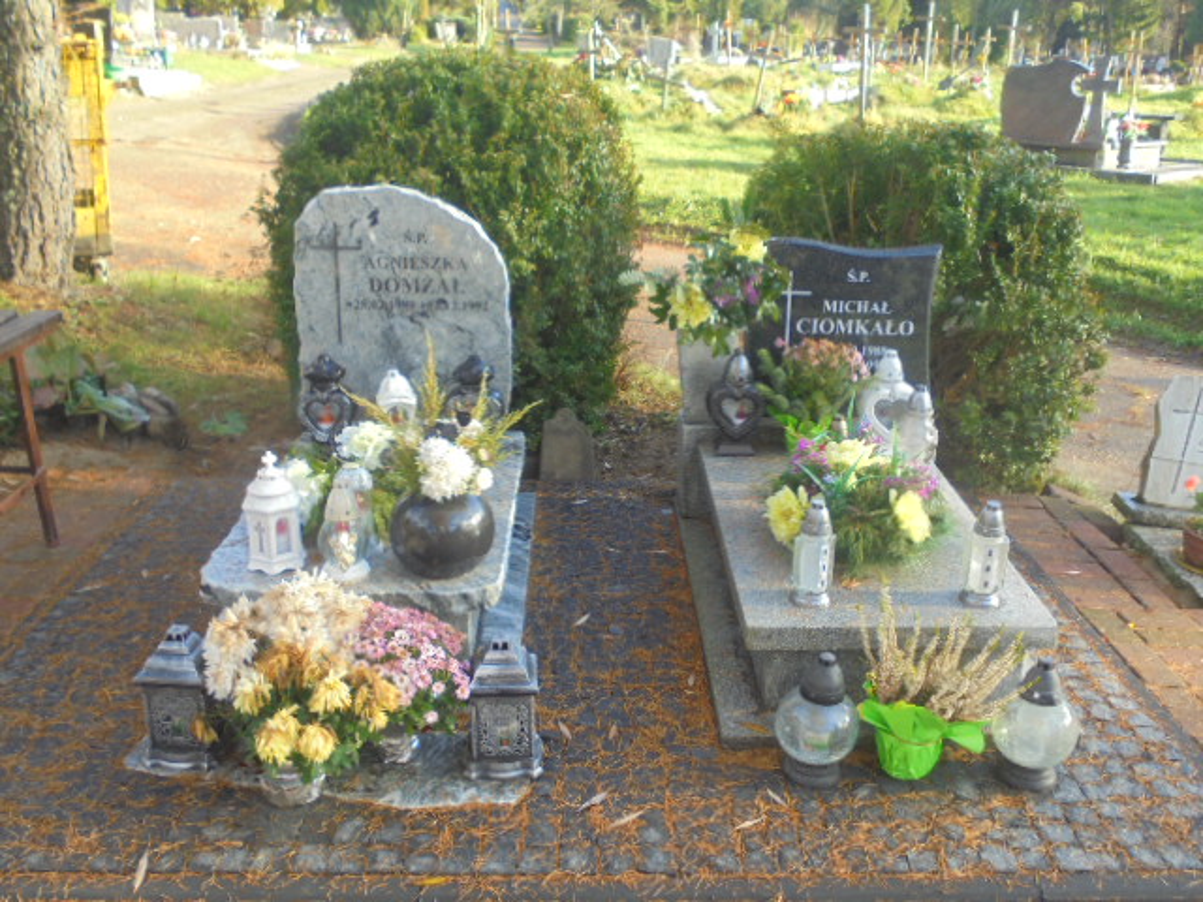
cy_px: 451
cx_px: 602
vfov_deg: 41.8
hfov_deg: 54.0
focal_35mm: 34
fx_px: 1182
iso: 100
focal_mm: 6.1
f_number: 4
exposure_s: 1/80
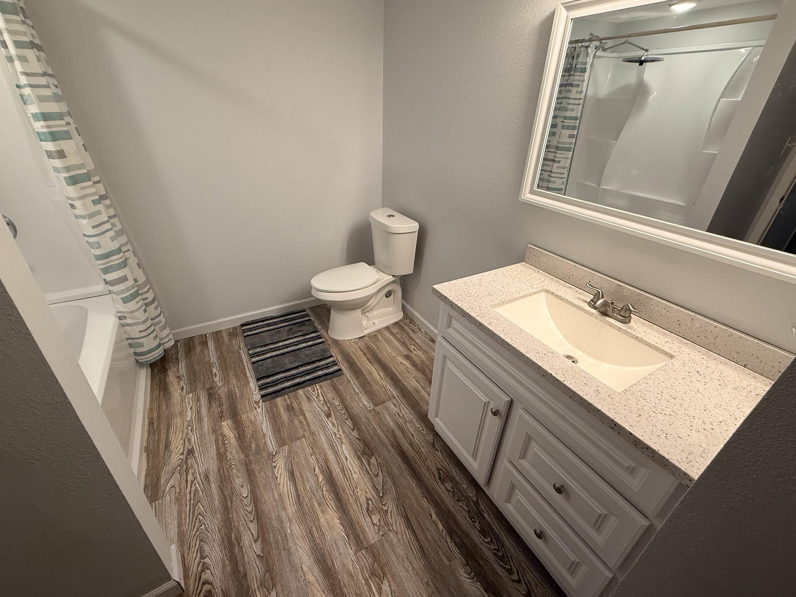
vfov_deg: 81.7
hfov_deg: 98.2
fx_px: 345
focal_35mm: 15
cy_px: 287
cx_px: 403
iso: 160
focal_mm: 2.22
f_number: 2.2
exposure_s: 1/120
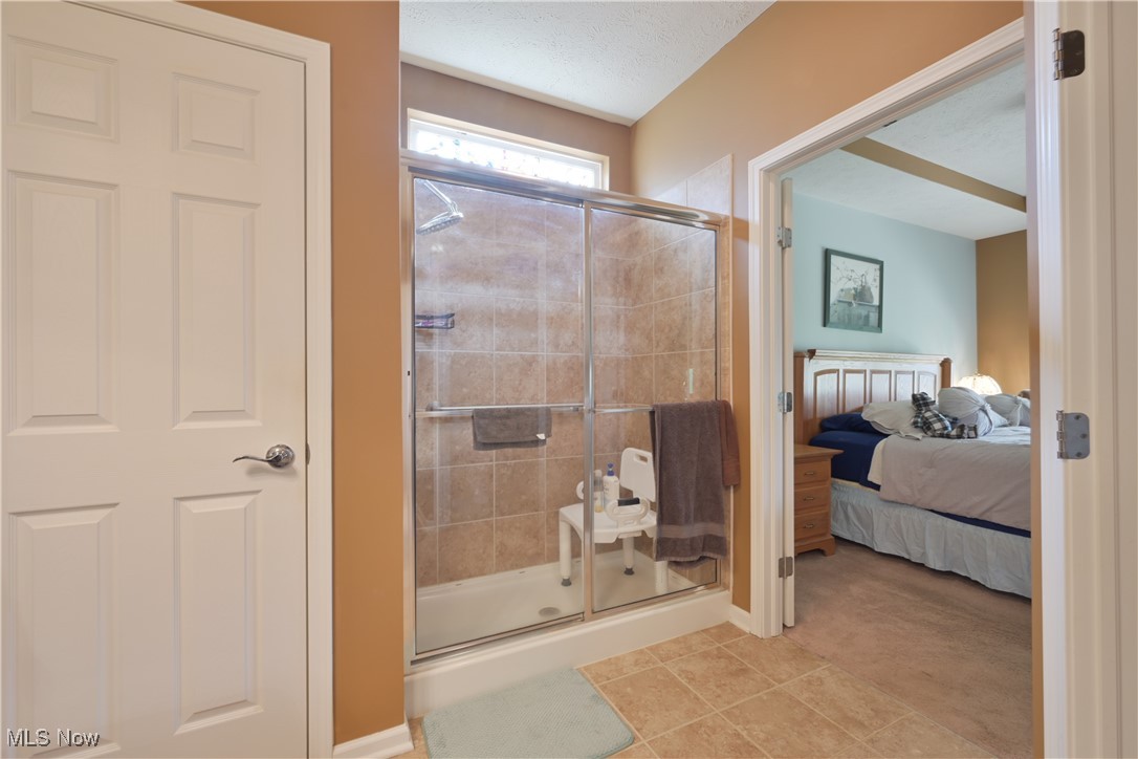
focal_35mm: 15
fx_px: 474
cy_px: 380
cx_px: 569
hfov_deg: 100.4
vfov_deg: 77.3
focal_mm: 15
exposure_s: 1/2.5
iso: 320
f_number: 9
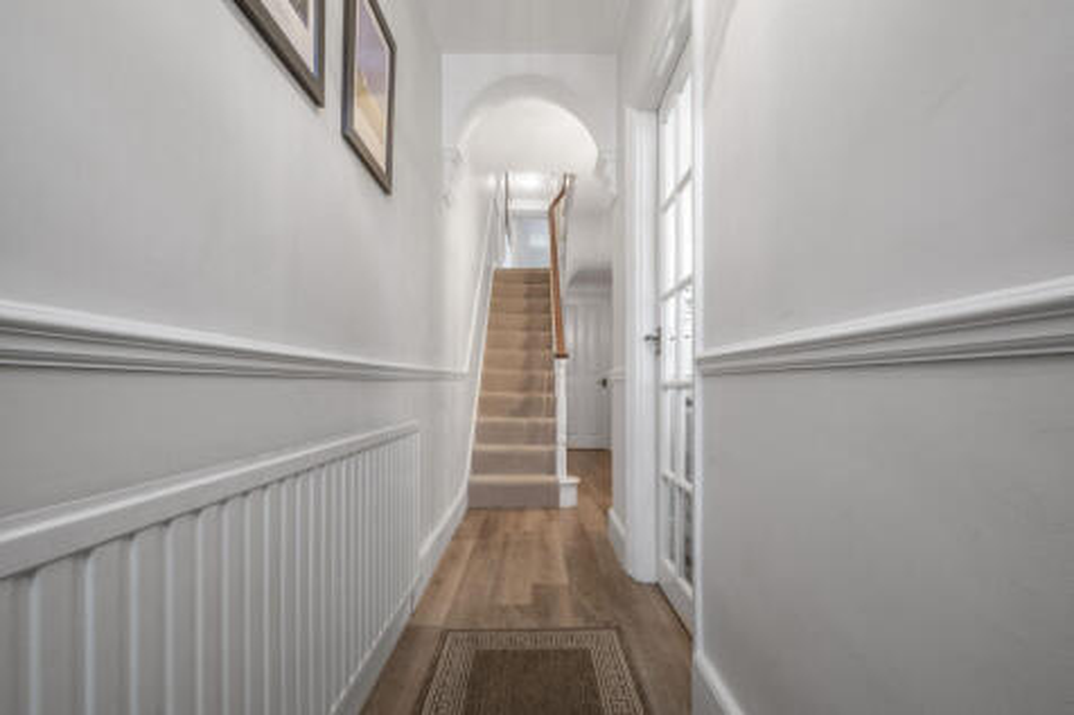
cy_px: 358
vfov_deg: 77.3
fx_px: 447
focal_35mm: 15
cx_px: 537
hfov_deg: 100.4
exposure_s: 1.3
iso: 400
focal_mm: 10
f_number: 16
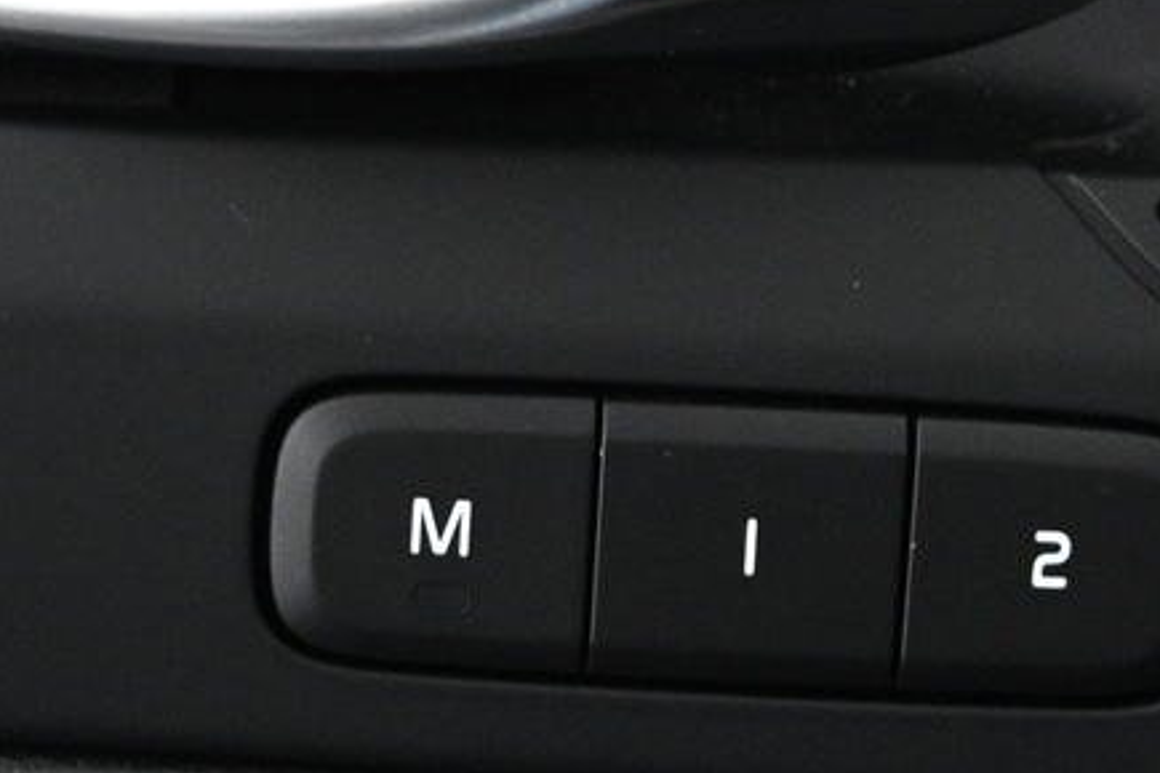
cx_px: 701
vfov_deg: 8.5
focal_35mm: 162
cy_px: 424
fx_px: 5215
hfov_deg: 12.7
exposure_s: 1/25
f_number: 4.8
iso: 1600
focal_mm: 29
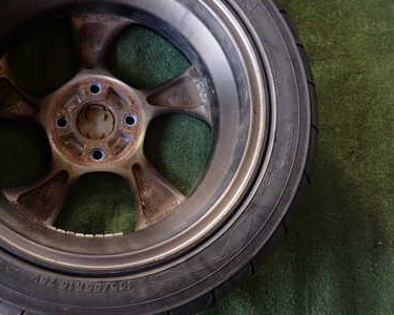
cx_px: 101
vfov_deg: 38.0
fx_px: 455
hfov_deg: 45.3
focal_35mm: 39
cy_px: 122
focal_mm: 4.5
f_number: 2
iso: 200
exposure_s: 1/60
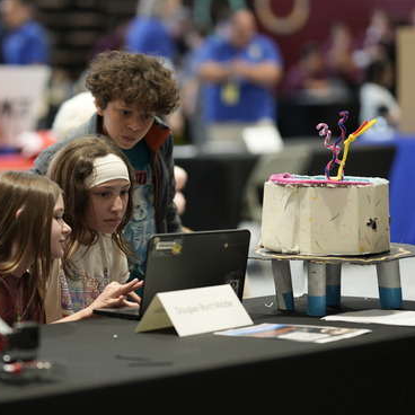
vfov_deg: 10.5
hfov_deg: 10.4
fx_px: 2265
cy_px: 204
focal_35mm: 167
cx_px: 107
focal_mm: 85
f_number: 1.4
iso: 800
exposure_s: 1/500
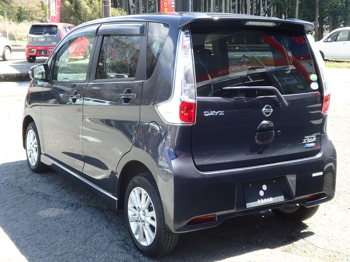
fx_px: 455
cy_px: 131
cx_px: 175
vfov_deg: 32.2
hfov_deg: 42.1
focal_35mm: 45
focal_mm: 8
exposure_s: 1/200
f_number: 10.8
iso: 125
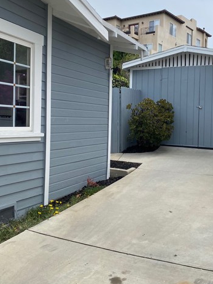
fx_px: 295
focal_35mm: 36
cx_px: 136
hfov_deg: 39.4
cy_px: 133
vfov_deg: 51.3
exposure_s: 1/3040
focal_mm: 4.25
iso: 32
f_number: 1.8
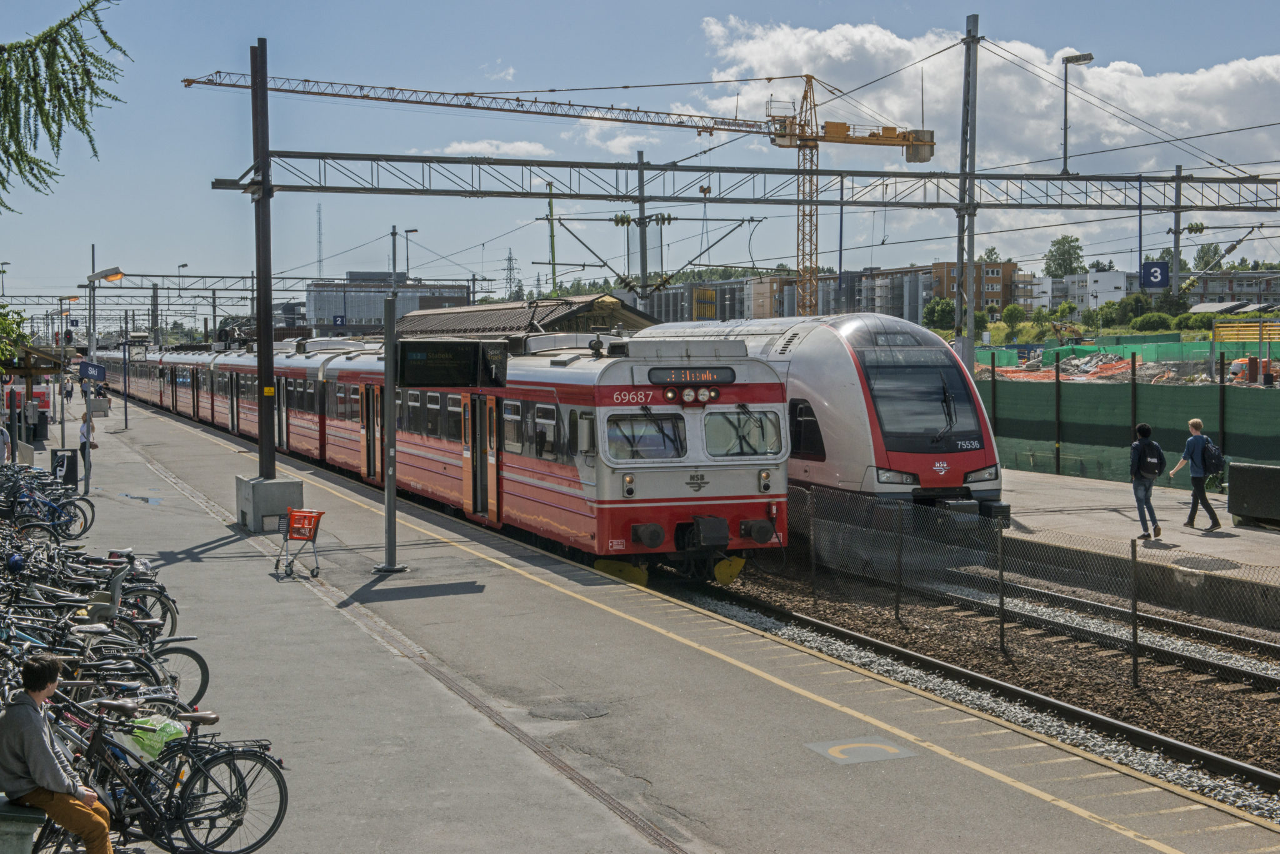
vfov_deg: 27.0
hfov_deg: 39.6
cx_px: 640
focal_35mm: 50
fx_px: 1778
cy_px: 427
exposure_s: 1/400
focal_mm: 50
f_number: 22
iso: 400
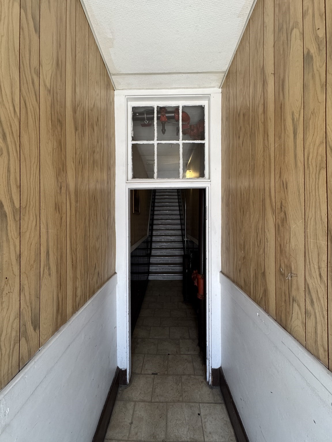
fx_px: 179
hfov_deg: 85.7
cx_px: 166
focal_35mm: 14
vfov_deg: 102.1
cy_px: 221
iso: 250
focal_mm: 2.22
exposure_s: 1/120
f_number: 2.2
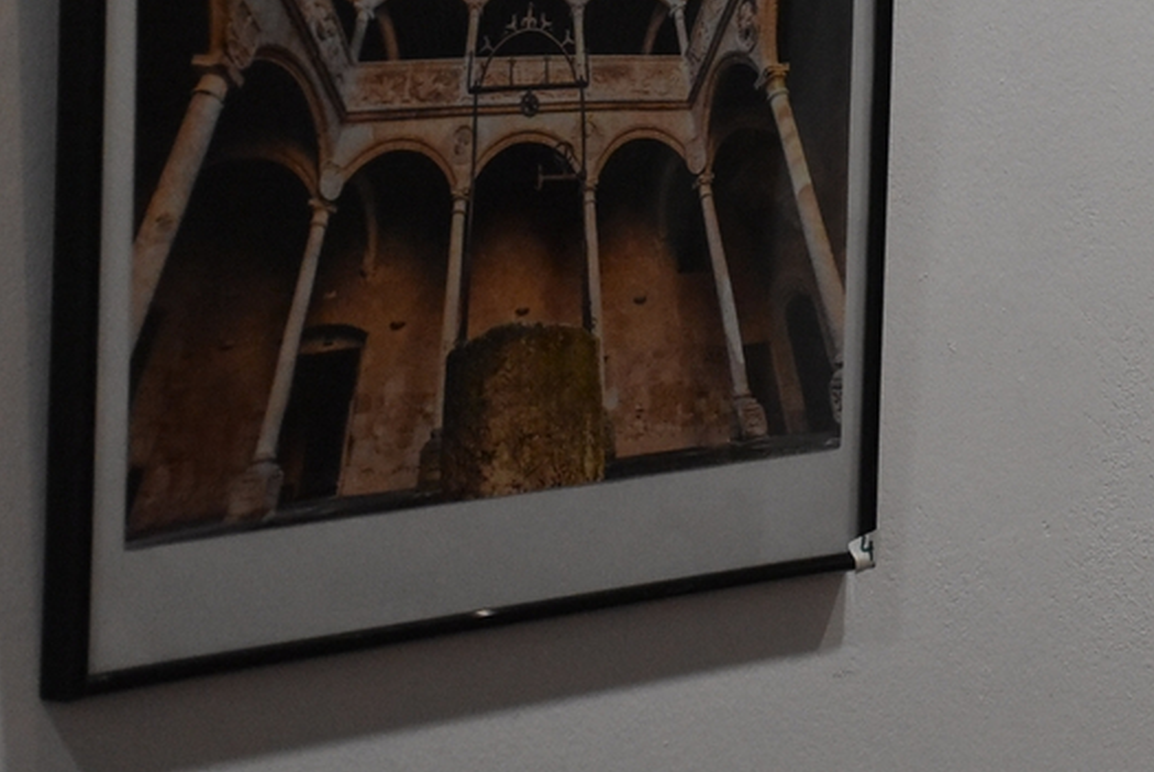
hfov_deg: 13.1
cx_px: 1211
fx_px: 4945
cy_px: 172
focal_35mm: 154
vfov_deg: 8.9
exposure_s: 1/400
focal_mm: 45
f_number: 4.5
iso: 4000
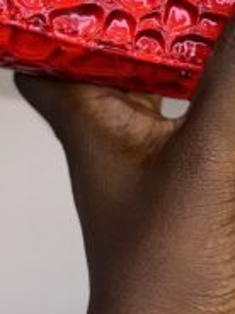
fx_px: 945
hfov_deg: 14.0
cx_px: 211
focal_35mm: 104
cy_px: -39
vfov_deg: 18.2
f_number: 1.78
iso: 50
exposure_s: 1/642
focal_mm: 6.86
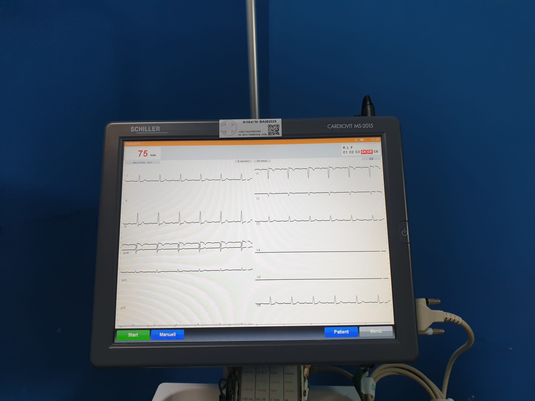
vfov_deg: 53.1
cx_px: 268
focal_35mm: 26
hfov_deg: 67.3
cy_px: 200
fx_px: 402
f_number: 2.4
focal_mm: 4.3
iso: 64
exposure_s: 1/50
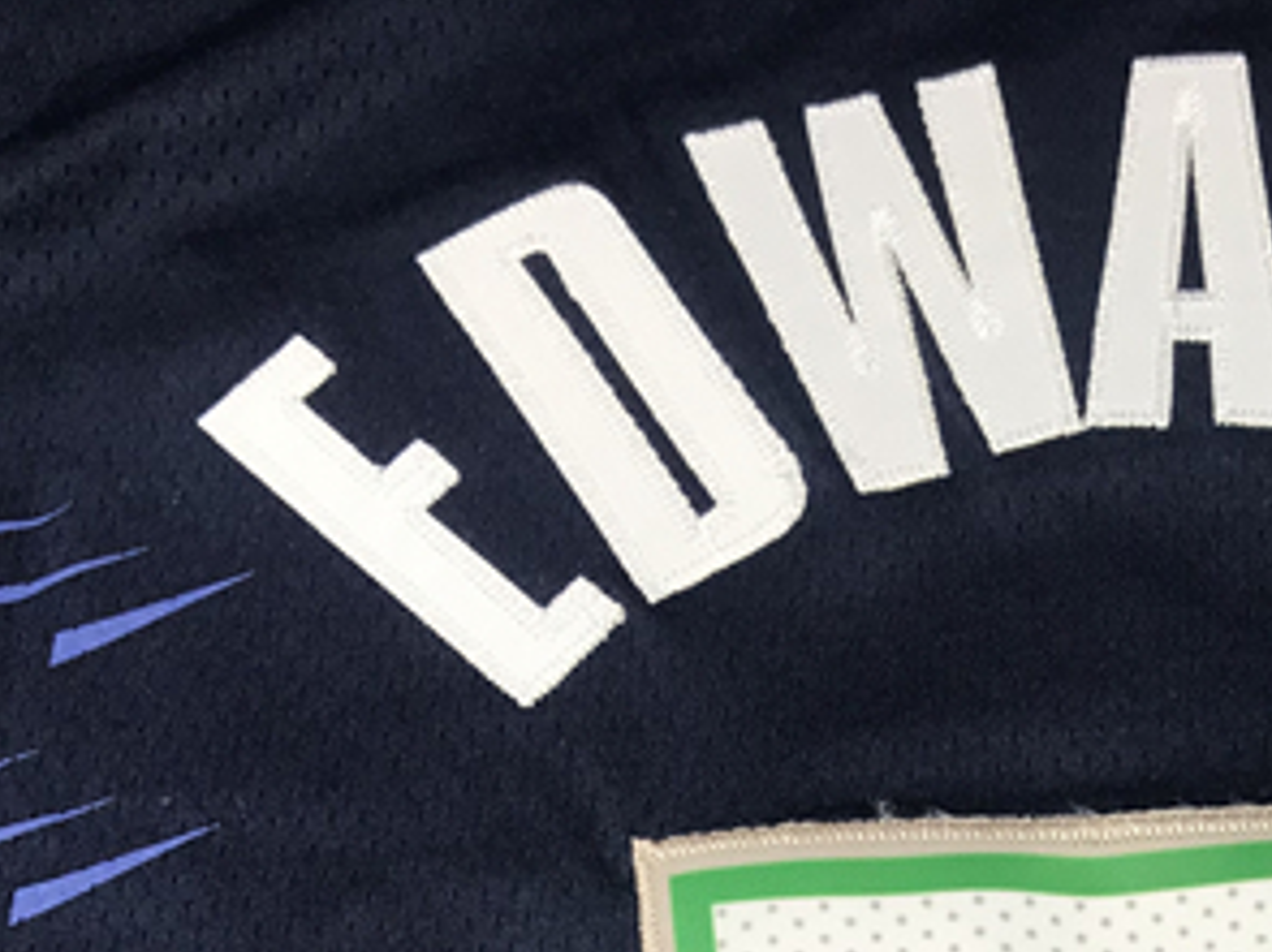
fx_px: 2792
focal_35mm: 76
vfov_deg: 18.0
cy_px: 1275
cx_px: 1082
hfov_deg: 25.1
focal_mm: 3.99
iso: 32
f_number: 1.8
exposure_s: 1/100
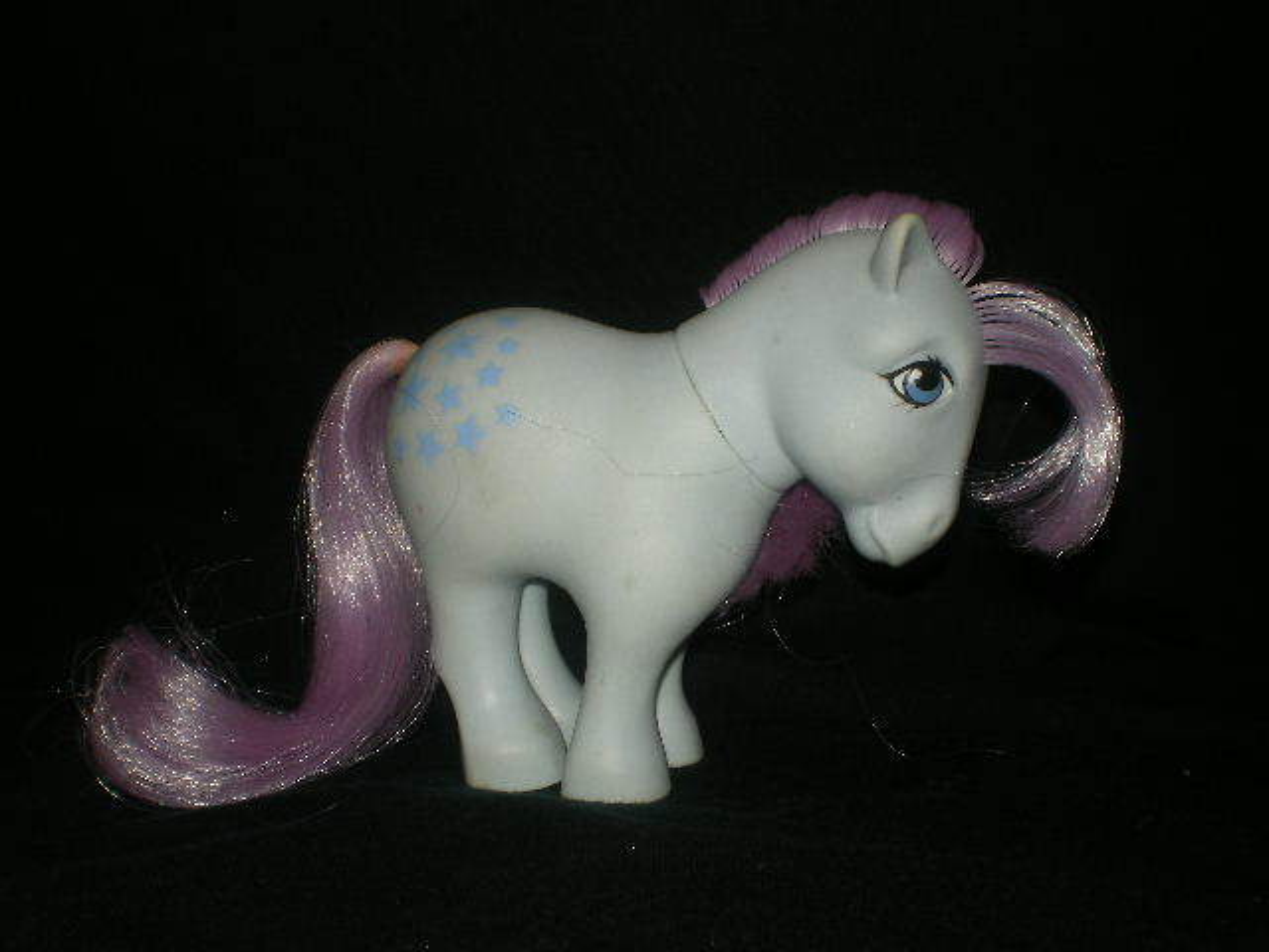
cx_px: 634
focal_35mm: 38
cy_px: 476
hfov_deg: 49.0
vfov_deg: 37.7
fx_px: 1393
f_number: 4.6
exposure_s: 1/30
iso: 64
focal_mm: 6.3
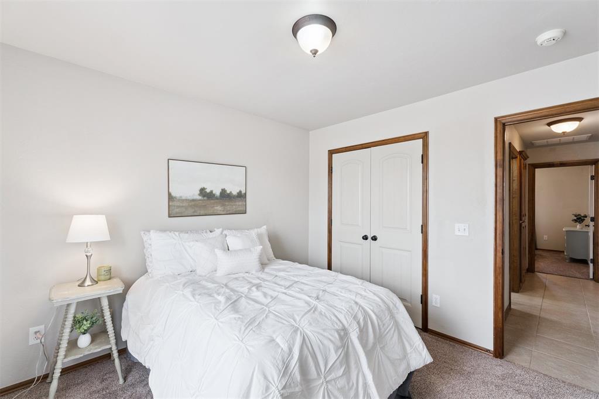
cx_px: 300
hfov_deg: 100.4
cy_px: 200
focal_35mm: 15
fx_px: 250
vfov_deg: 77.3
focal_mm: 10
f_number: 7.1
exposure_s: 1/60
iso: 200
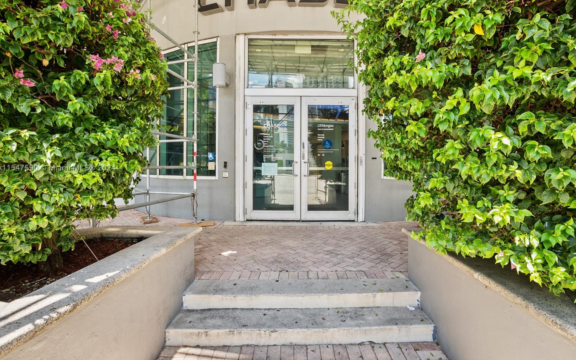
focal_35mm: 16
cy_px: 169
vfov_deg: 71.2
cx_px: 297
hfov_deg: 97.8
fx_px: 251
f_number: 8
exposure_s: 1/40
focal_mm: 10
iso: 200
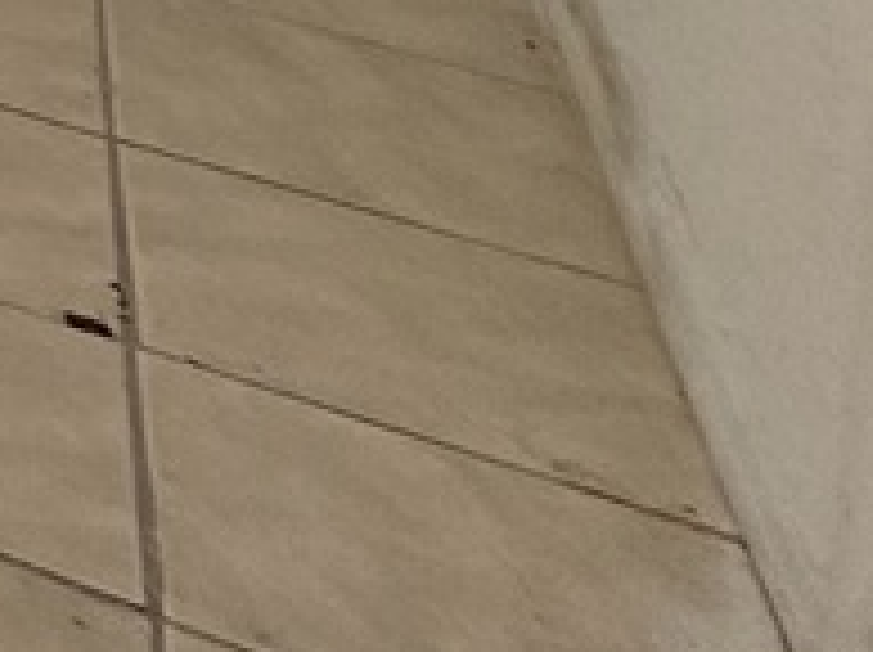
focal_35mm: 104
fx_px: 2620
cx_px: -2264
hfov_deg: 9.3
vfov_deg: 10.2
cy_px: -1322
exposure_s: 1/120
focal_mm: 2.22
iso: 125
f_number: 2.2
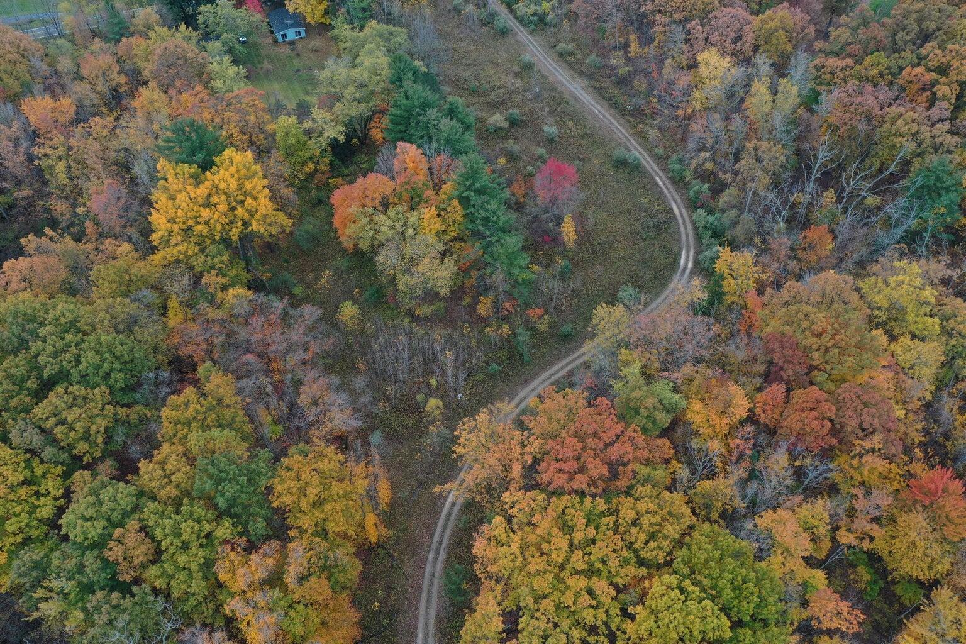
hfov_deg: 65.5
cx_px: 483
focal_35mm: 28
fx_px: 751
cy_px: 322
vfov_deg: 46.4
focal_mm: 10.26
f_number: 4.5
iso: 100
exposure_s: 1/160
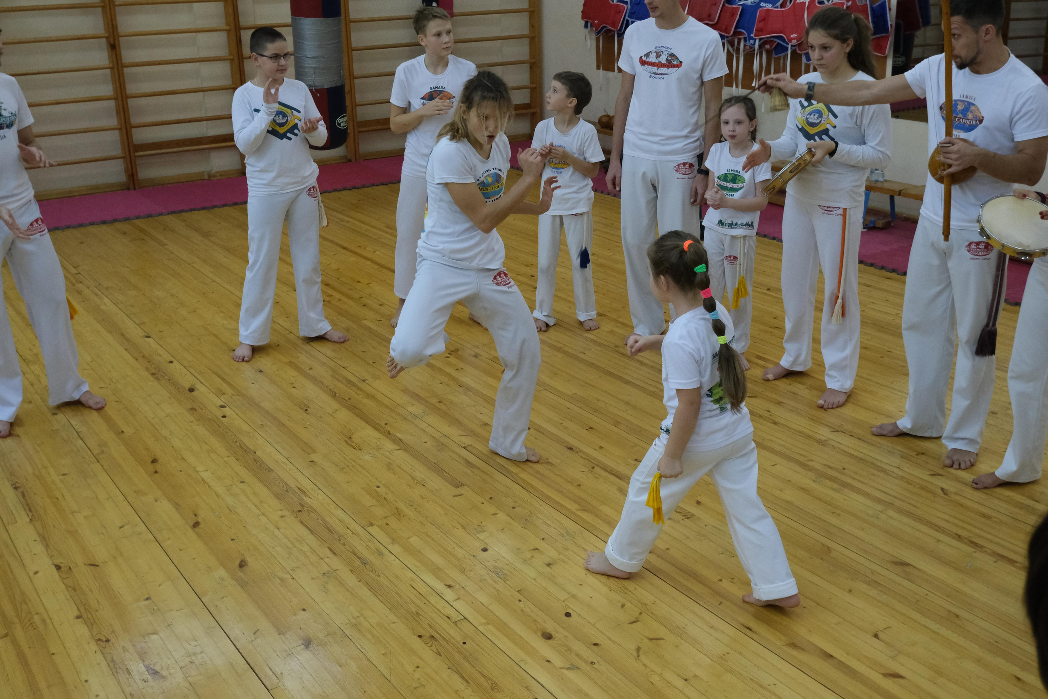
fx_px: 1194
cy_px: 350
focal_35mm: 41
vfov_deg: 32.6
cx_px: 524
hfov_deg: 47.4
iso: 2500
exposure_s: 1/320
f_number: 4.4
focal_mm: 27.1
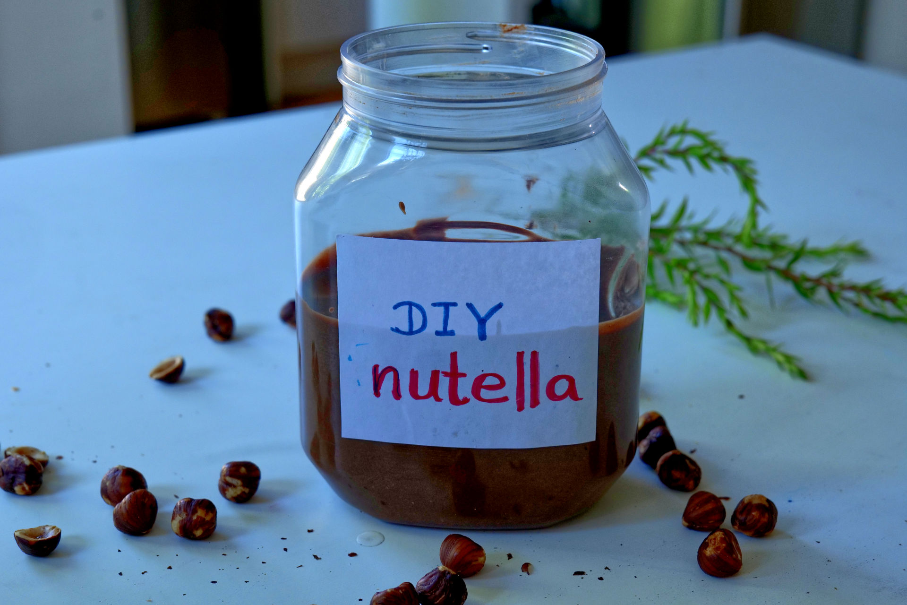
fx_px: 1512
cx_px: 454
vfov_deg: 22.6
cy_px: 302
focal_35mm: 60
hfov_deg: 33.4
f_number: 9
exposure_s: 1/60
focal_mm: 60
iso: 1600
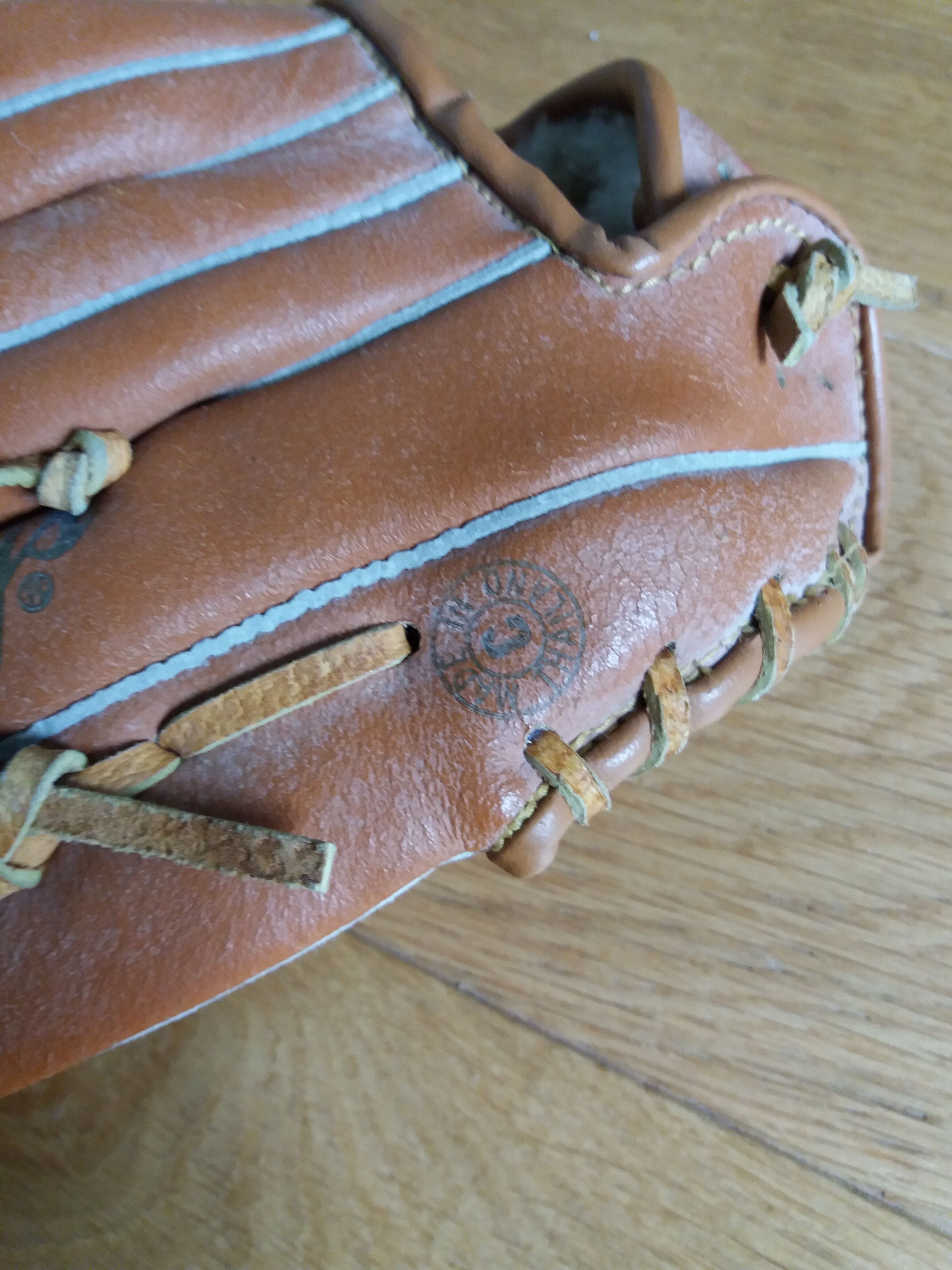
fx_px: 1027
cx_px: 476
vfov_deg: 63.4
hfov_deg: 49.7
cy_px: 635
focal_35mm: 28
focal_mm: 3.7
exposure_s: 1/25
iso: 160
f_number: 1.9
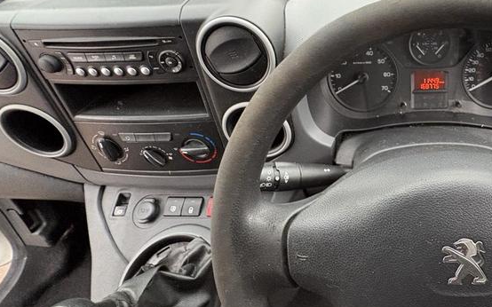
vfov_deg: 50.3
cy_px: 106
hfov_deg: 70.0
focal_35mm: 24
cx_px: 367
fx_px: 322
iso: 640
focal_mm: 2.22
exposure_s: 1/60
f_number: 2.2
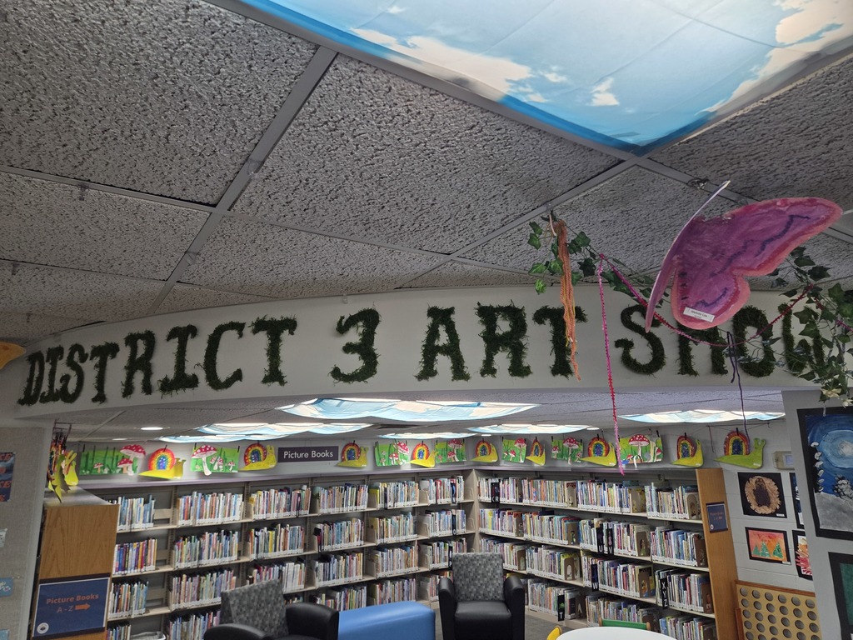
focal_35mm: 23
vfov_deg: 58.9
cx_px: 426
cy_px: 320
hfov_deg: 73.9
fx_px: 567
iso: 250
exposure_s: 1/180
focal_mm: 5.4
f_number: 1.8
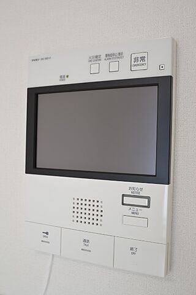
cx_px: 98
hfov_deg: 36.9
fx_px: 294
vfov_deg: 53.1
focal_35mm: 36
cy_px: 148
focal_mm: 24
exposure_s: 1/30
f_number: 4.5
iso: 160
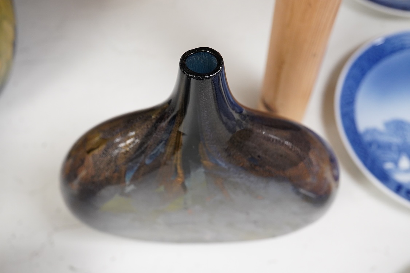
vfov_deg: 29.9
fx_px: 512
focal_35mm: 45
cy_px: 136
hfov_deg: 43.6
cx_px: 205
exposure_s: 1/125
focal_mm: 30
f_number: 9
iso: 2500
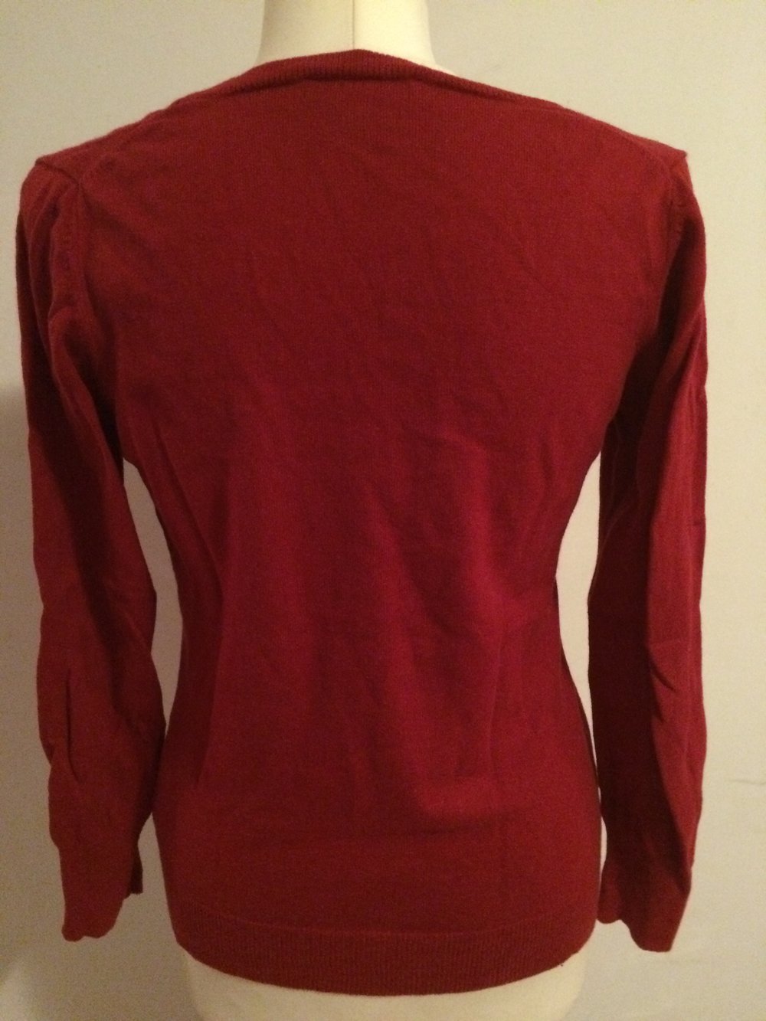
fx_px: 855
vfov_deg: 61.7
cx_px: 383
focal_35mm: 29
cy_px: 510
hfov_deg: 48.2
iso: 500
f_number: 2.2
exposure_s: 1/17
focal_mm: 4.15
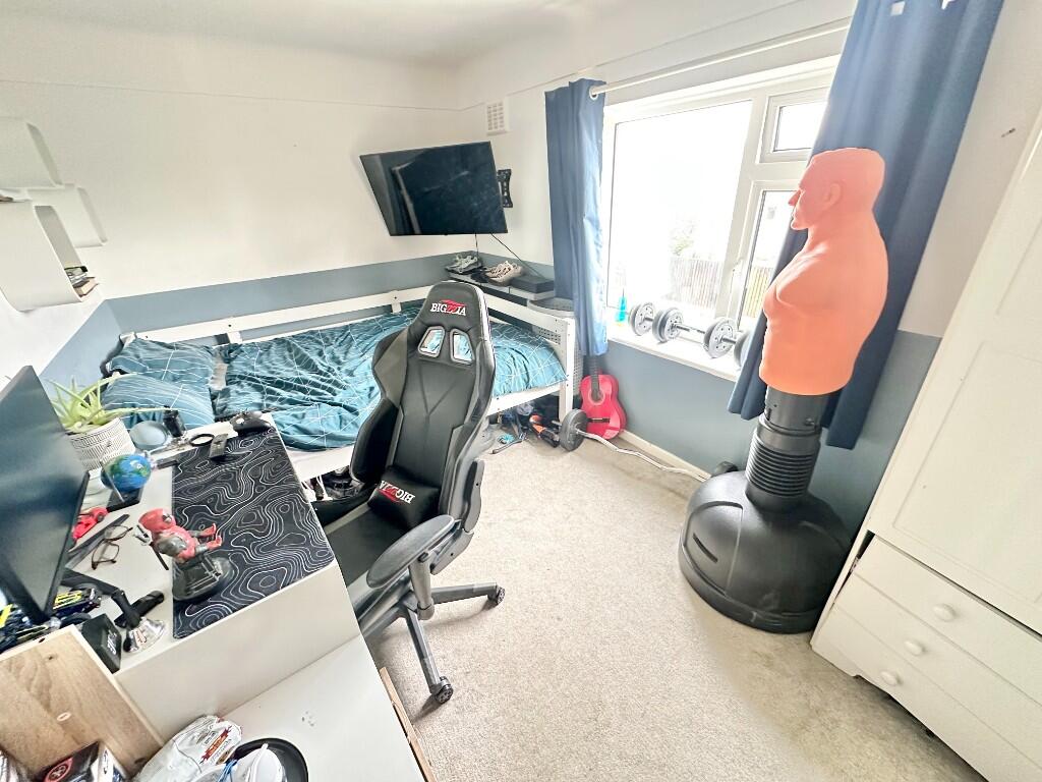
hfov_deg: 102.1
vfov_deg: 85.7
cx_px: 521
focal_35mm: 14
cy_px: 391
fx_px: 421
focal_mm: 2.22
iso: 640
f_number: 2.2
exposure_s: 1/60
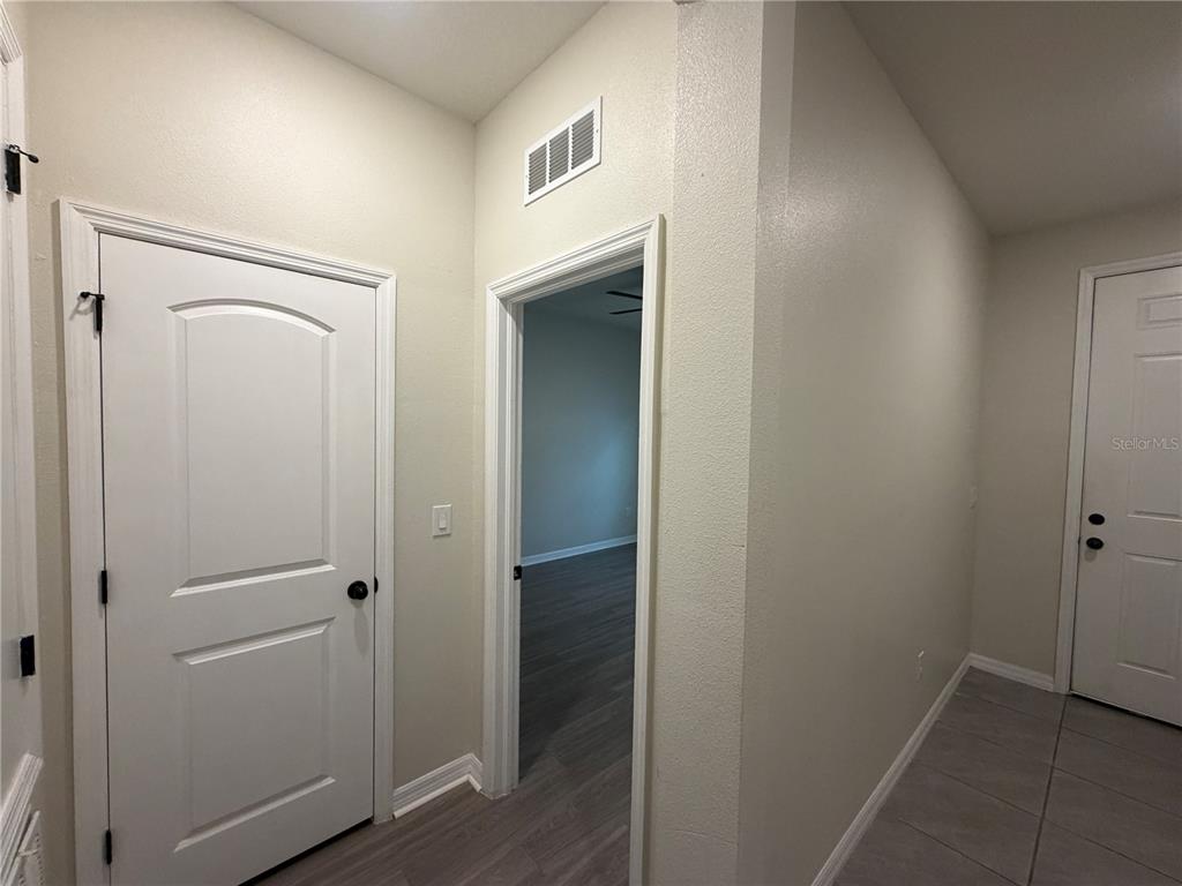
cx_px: 591
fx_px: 478
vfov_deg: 85.7
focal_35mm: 14
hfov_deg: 102.1
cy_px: 443
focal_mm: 2.22
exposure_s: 1/120
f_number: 2.2
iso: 250
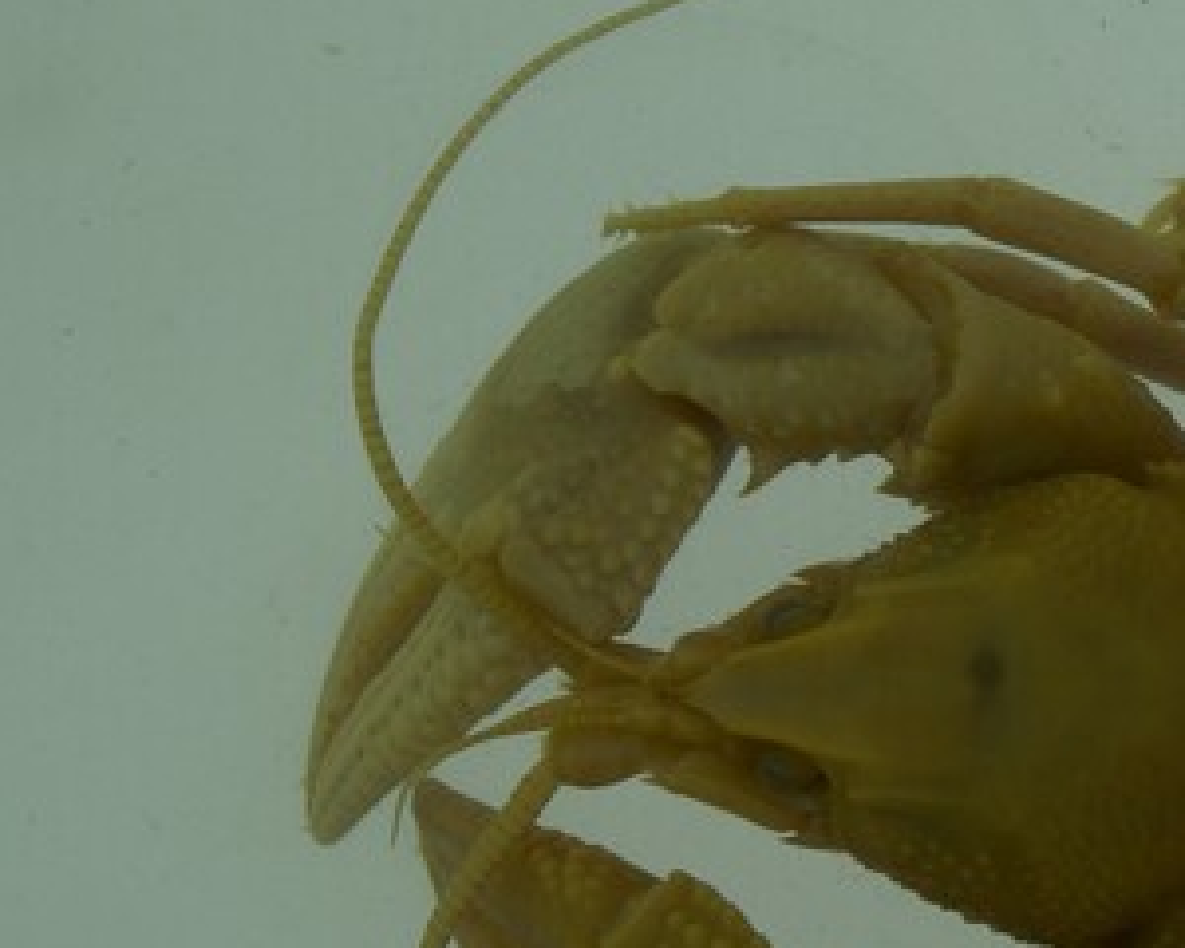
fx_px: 7891
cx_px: 2291
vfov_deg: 6.9
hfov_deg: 8.2
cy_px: 737
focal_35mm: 225
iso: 100
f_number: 10
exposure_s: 1/160
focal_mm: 60
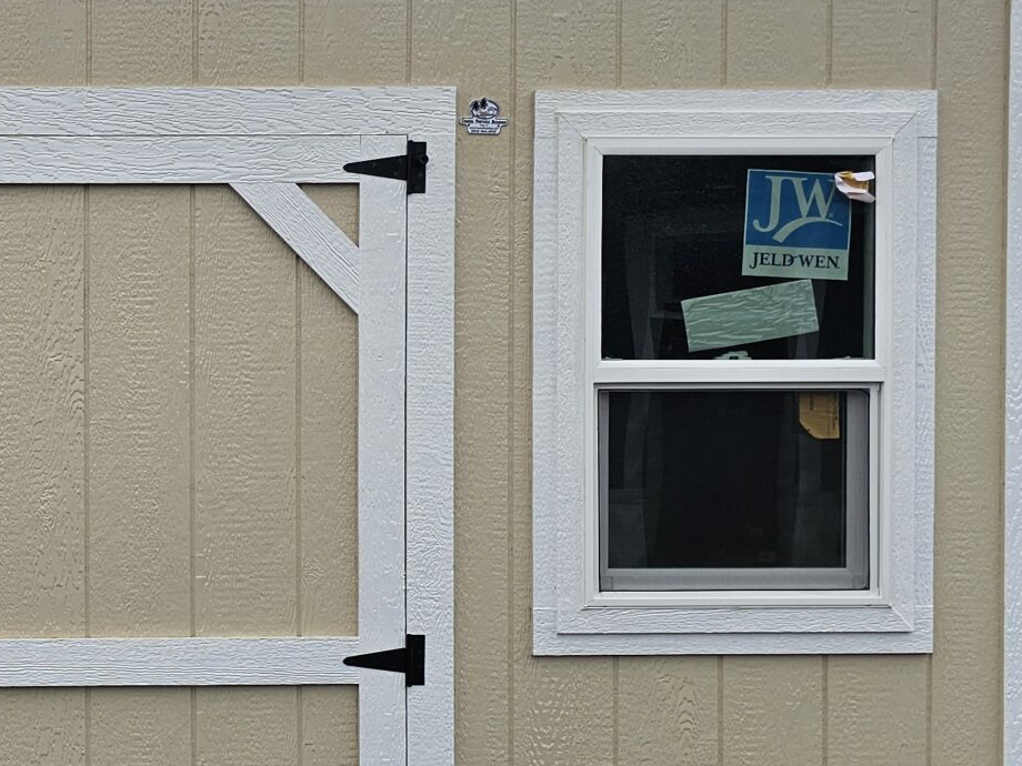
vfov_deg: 22.9
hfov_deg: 28.5
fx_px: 1890
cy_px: 471
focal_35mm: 64
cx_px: 8
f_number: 1.7
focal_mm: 6.3
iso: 12
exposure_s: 1/590
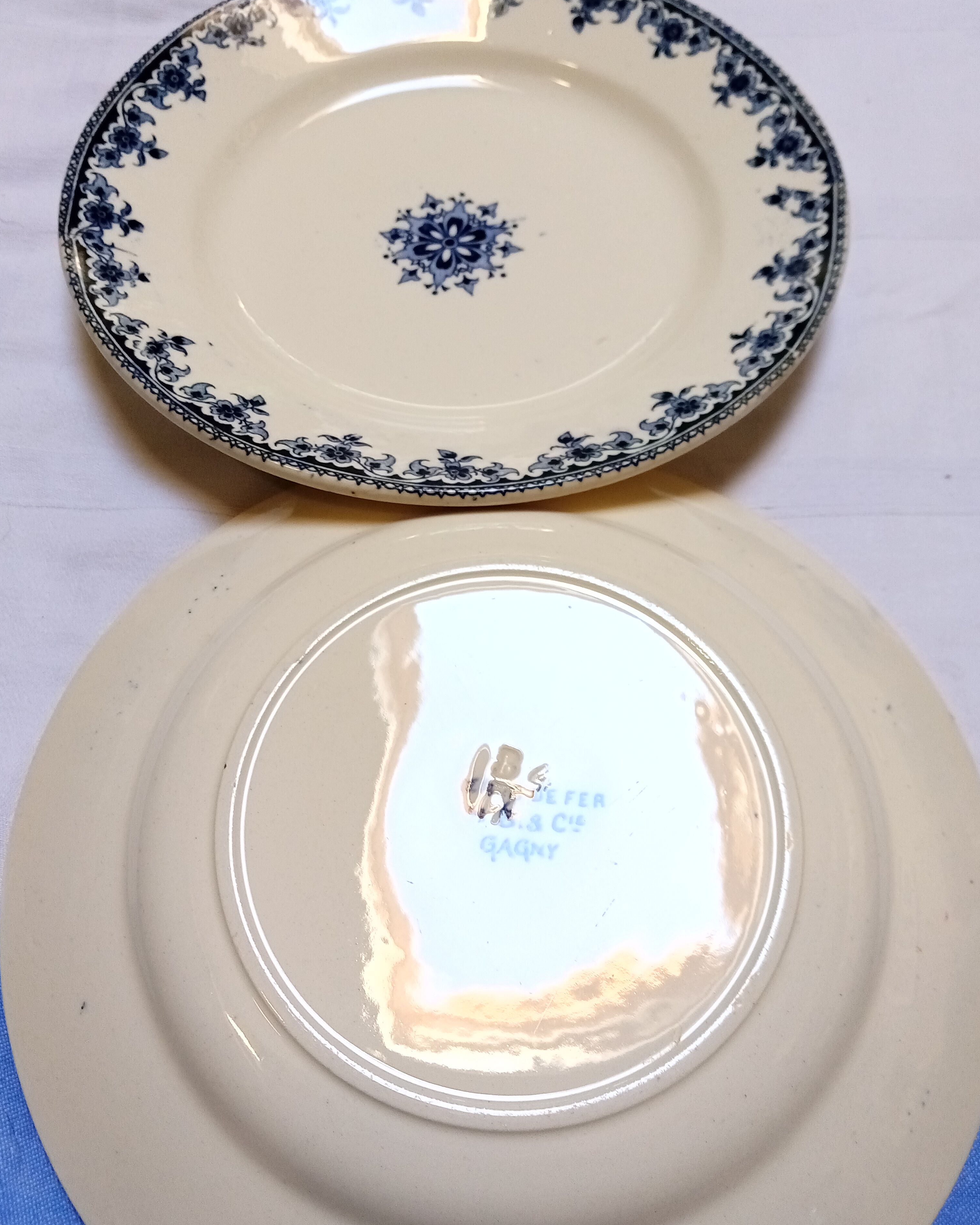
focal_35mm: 30
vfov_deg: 58.8
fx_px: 1088
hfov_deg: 48.5
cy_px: 599
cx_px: 491
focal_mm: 3.57
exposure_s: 1/50
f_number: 1.8
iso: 240
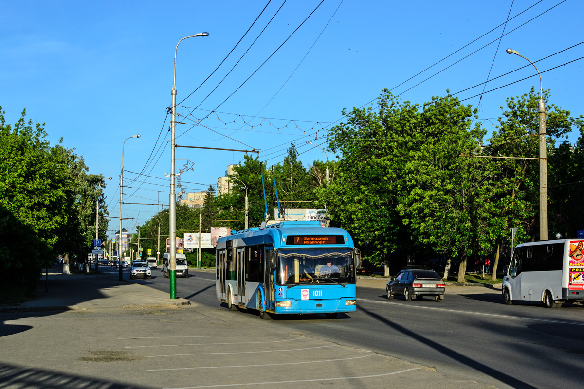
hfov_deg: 37.9
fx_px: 852
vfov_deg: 25.8
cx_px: 292
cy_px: 194
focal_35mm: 52
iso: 200
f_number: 7.1
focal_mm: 35
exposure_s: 1/800
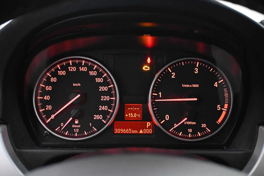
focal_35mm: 45
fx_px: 326
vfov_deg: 30.2
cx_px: 131
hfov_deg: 44.0
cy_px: 89
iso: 6400
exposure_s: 1/50
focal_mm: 29
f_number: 4.8
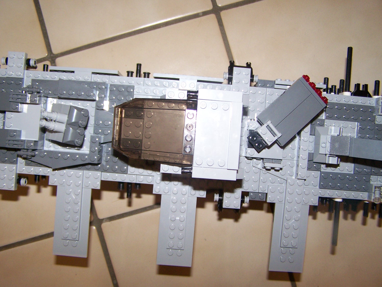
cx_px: 191
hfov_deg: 49.0
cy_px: 144
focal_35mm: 38
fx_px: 419
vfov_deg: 37.7
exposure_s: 1/60
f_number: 2.8
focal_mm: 6.3
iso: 160
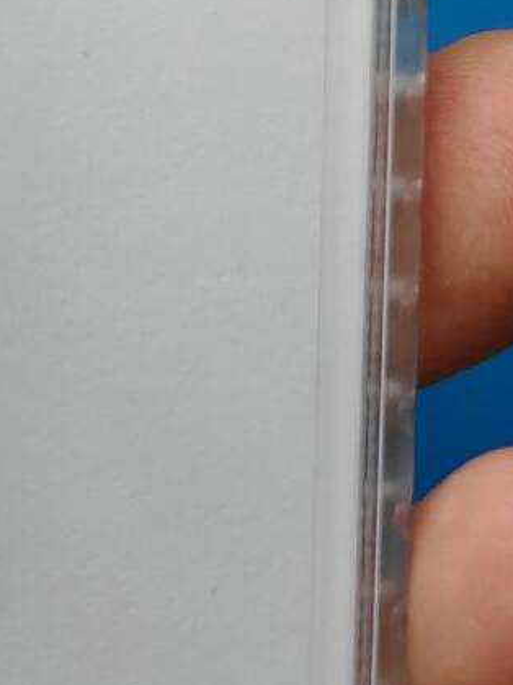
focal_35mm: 116
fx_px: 2293
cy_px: 374
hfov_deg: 12.3
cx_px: -209
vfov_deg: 17.0
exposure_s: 1/1000
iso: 400
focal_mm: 7.62
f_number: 1.6
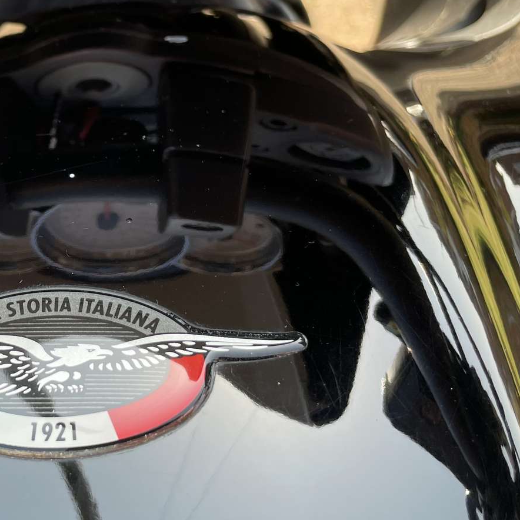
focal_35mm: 52
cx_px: 41
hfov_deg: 31.1
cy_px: 219
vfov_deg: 32.7
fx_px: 884
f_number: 1.6
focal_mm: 4.2
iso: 32
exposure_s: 1/238
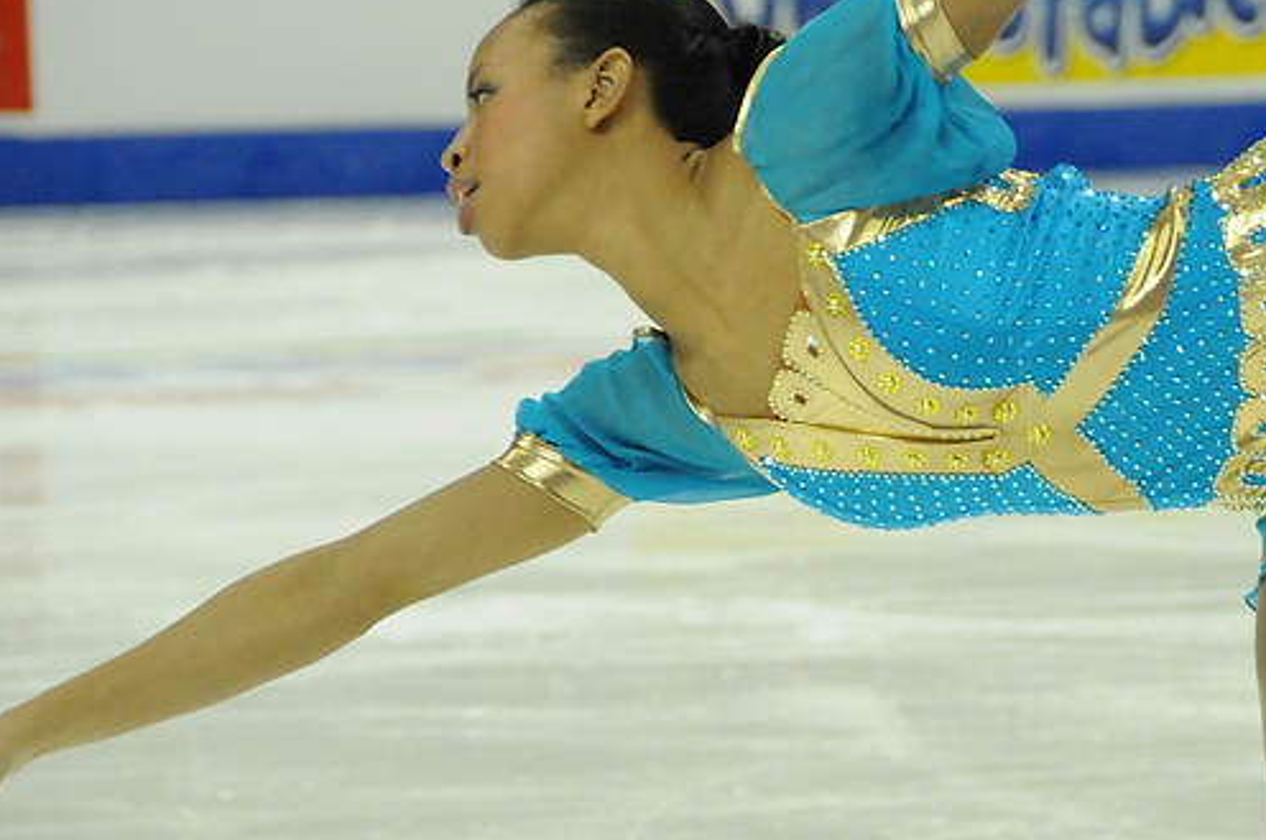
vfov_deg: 3.8
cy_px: 397
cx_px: 891
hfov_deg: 5.7
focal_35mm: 363
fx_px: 12745
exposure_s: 1/800
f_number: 5.6
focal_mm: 150
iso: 3200
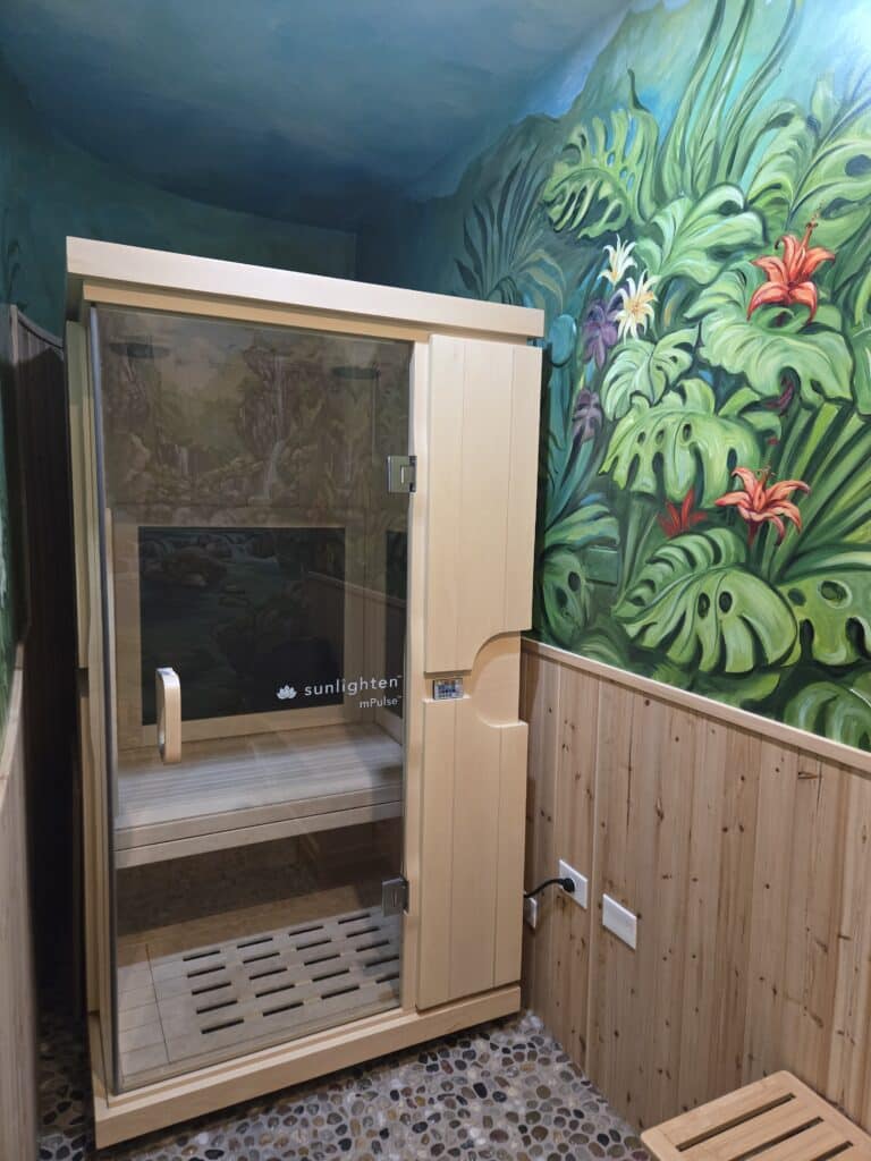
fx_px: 772
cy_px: 580
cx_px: 436
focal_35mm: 23
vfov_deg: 73.9
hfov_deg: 58.9
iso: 800
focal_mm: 5.4
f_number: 1.8
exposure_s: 1/60
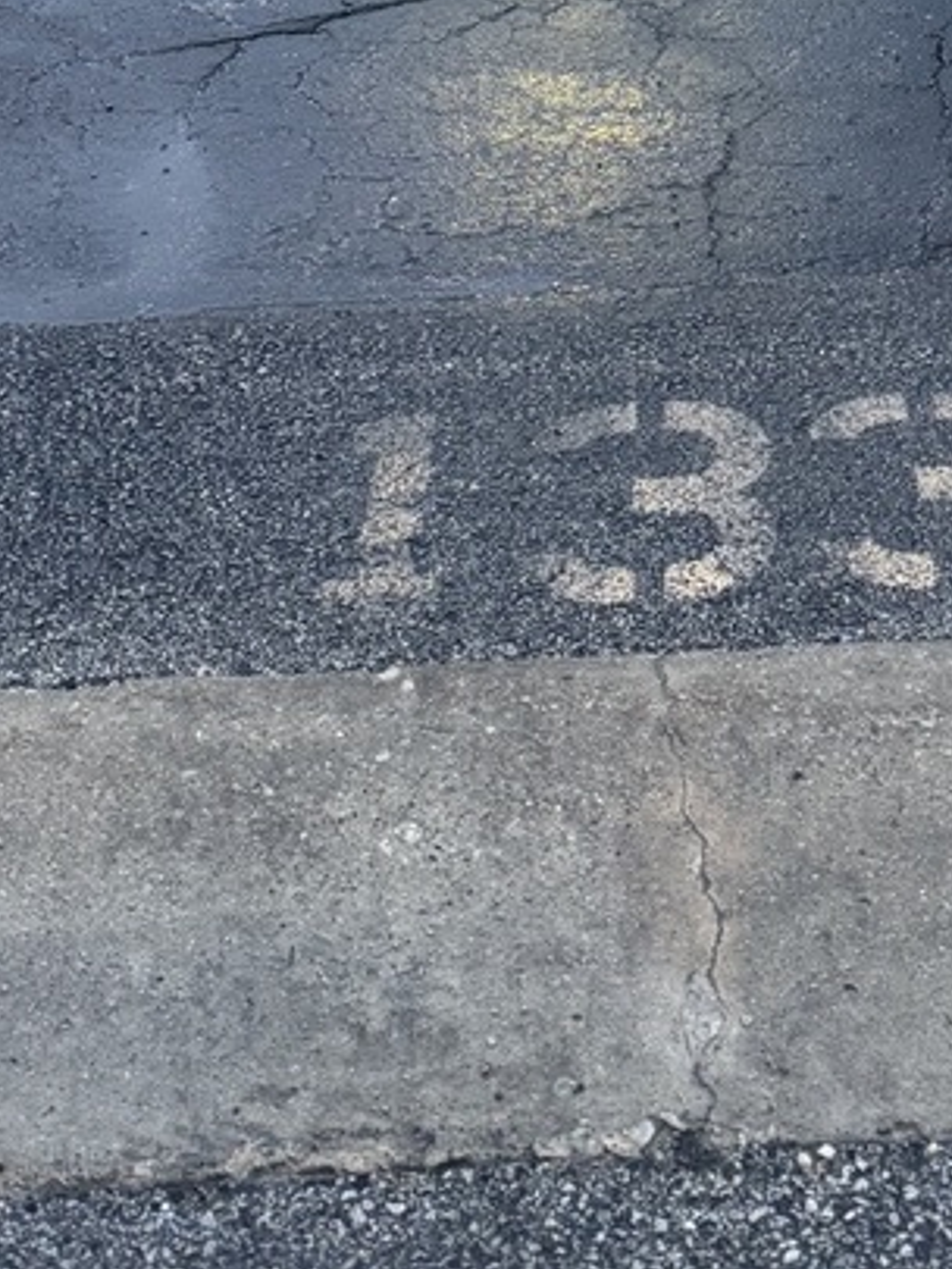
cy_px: -194
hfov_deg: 22.4
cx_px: 842
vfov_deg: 27.2
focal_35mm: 64
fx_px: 2346
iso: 500
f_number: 1.78
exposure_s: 1/60
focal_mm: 6.76
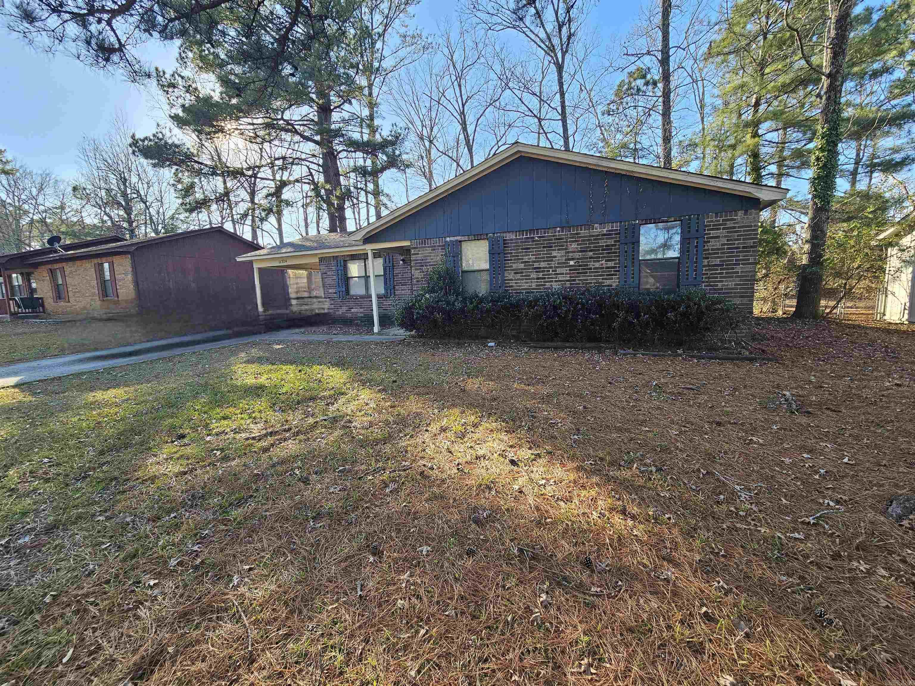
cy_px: 343
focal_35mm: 13
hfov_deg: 106.2
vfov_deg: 89.9
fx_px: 344
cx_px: 458
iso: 64
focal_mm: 2.2
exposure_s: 1/256
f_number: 2.2
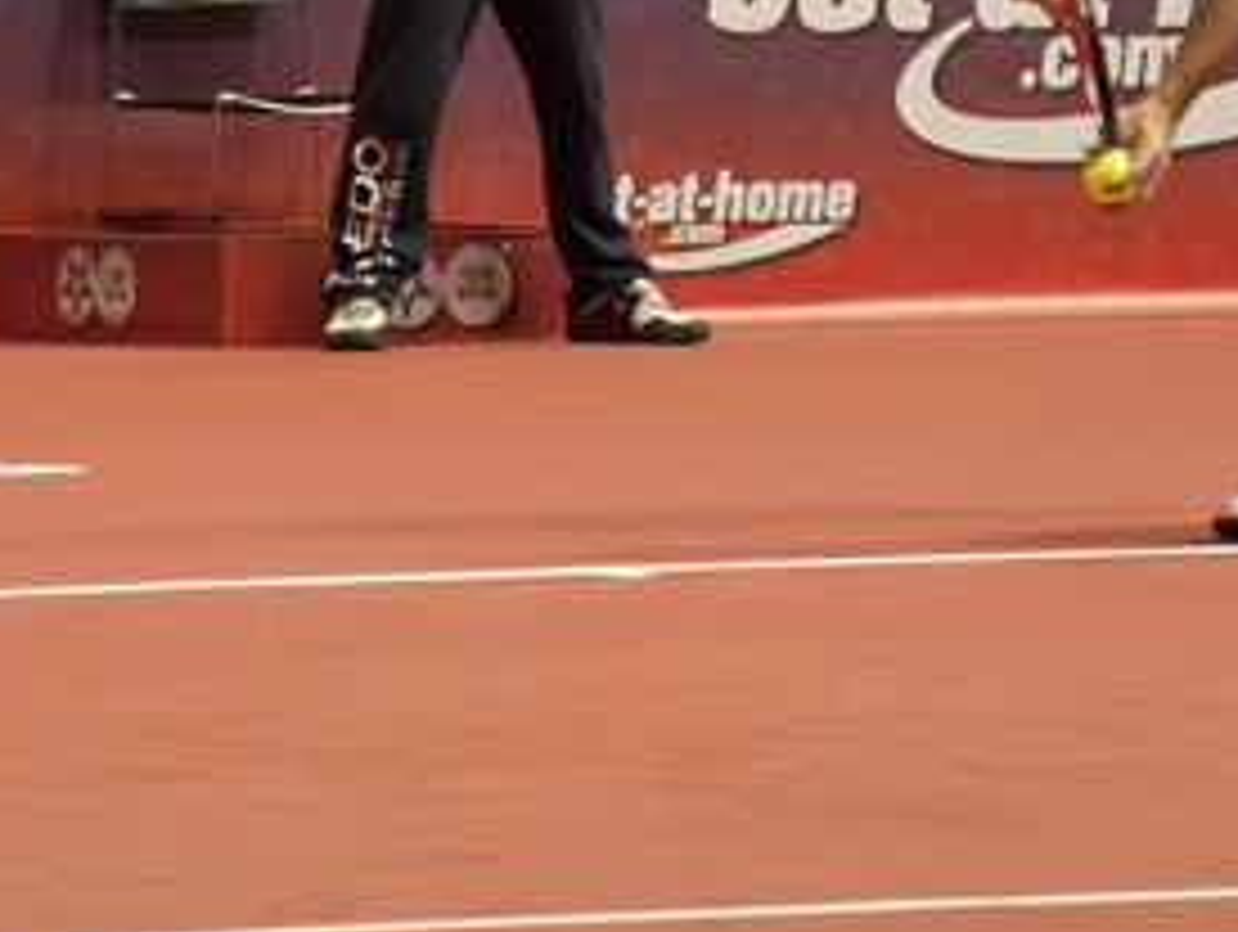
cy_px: -254
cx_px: 608
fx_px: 15735
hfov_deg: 4.5
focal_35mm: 439
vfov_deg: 3.4
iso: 2000
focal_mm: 105
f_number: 7.1
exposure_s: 1/160
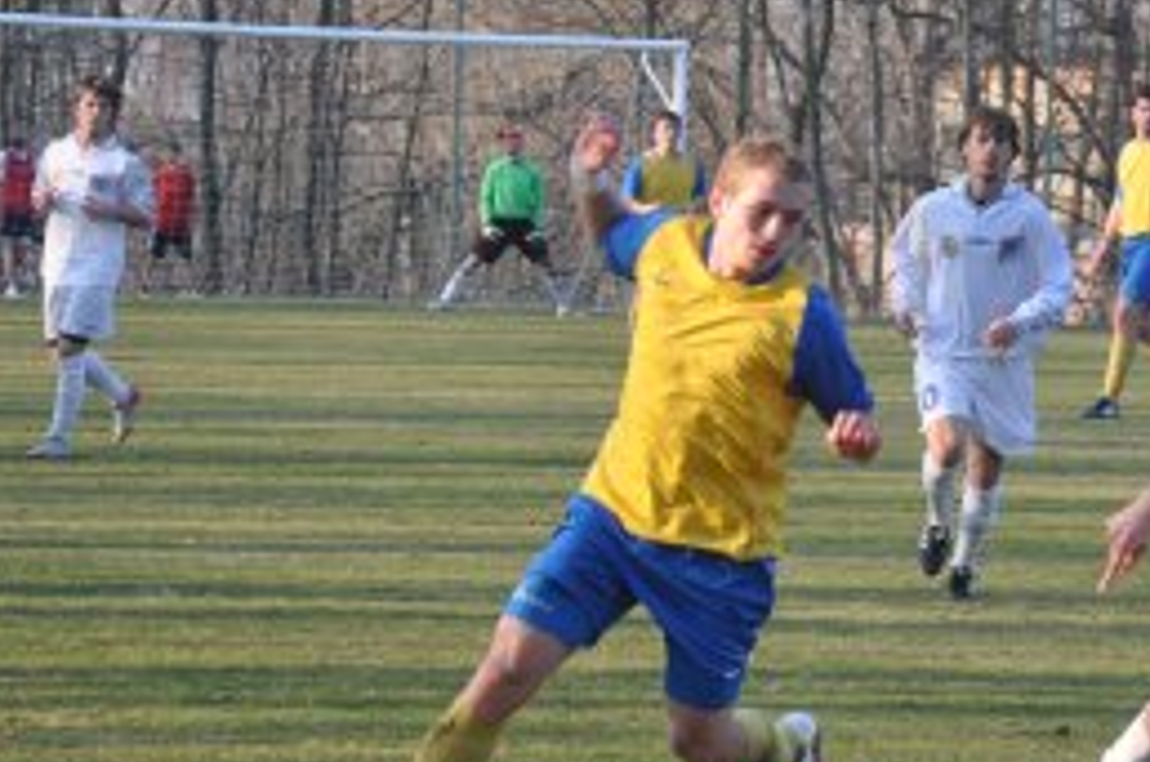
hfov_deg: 7.6
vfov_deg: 5.0
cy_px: 501
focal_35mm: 272
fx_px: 8675
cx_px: 825
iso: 500
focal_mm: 85
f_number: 5.6
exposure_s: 1/500
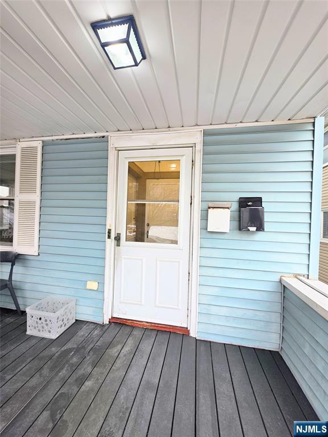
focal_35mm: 13
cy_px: 218
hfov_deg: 89.9
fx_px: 164
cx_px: 164
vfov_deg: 106.2
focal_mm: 2.2
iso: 50
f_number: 1.9
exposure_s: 1/120
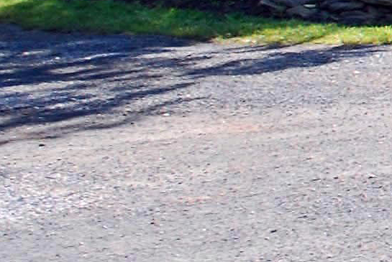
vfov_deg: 7.0
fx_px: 2093
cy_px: -172
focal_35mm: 192
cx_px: 1276
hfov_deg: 8.5
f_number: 5.6
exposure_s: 1/125
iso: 110
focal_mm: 18
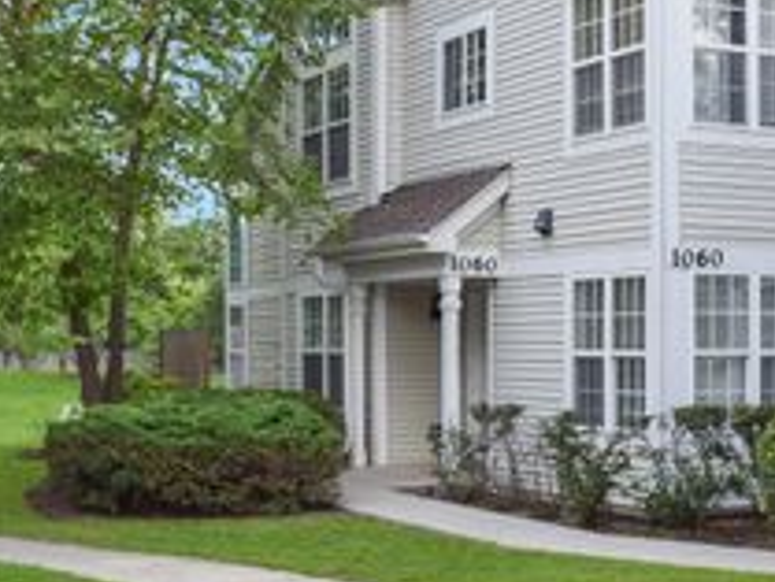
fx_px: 1546
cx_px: 593
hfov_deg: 27.7
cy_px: 57
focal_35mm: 69
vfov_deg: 20.9
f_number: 7.1
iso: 100
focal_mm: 20
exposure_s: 1/200
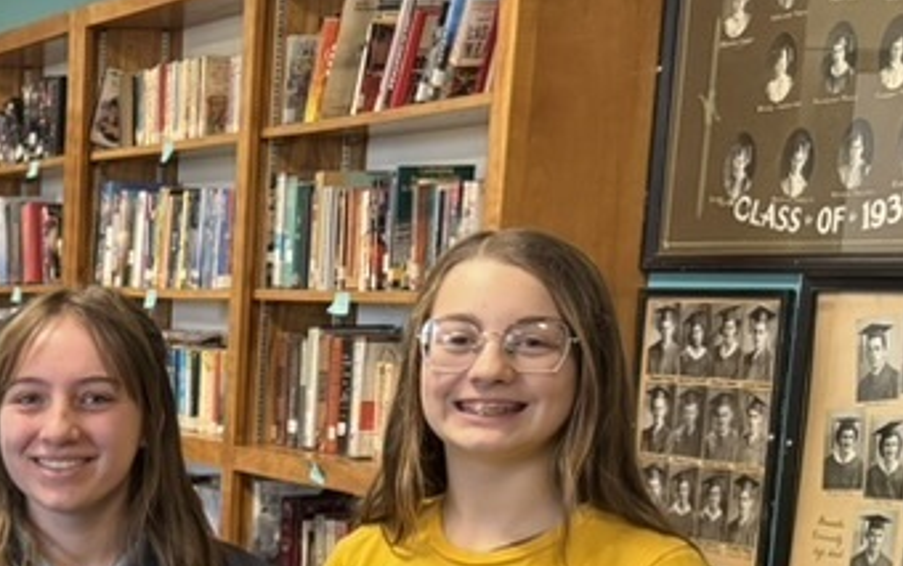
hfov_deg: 22.0
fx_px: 2044
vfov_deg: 15.1
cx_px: -319
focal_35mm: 83
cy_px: 712
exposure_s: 1/60
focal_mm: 5.96
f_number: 1.6
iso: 160
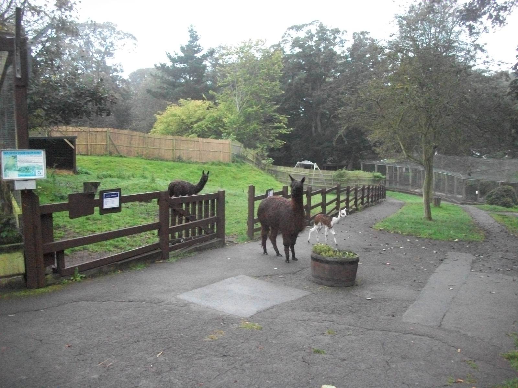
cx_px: 259
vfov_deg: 44.2
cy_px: 194
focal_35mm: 32
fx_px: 479
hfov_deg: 56.8
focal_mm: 5.7
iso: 800
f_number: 2.9
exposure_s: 1/200
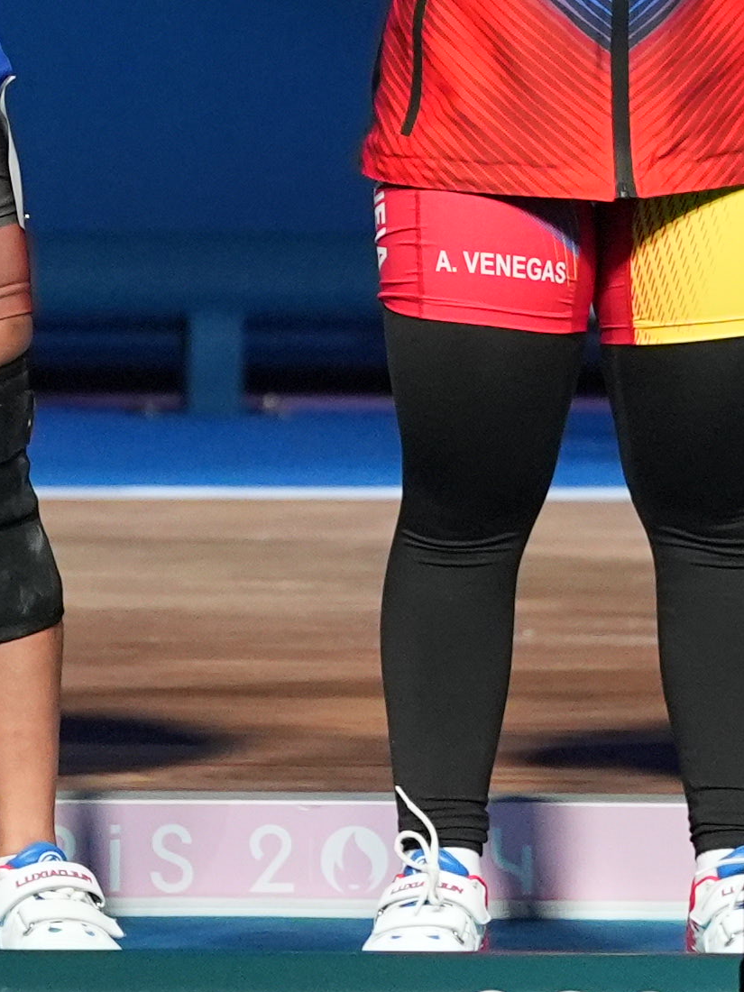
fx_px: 30061
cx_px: -69
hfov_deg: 1.4
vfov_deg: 1.9
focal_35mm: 1049
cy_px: -584
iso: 3200
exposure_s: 1/1600
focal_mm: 200
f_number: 3.5
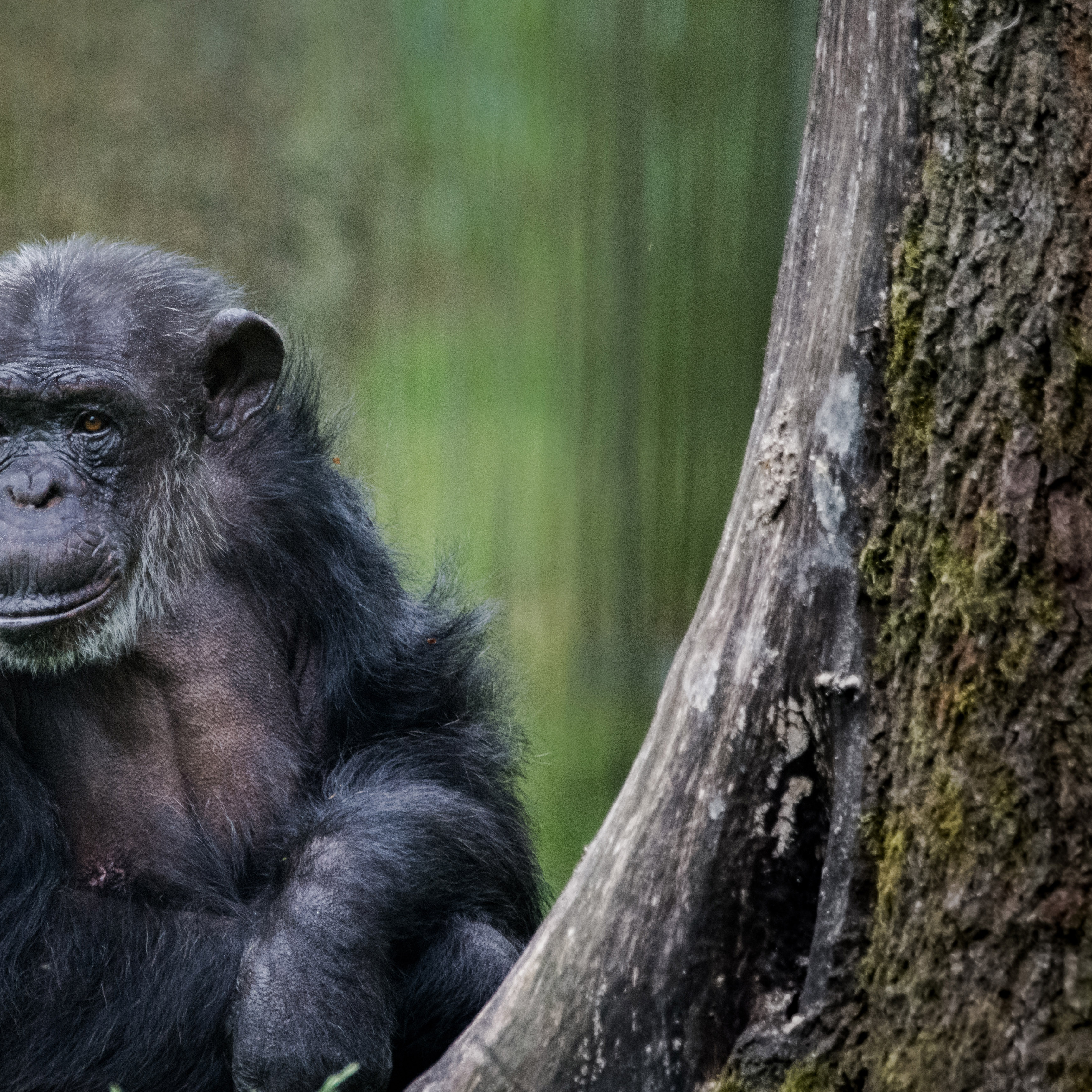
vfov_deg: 1.3
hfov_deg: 1.3
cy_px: 620
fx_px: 47504
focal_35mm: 1331
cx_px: 255
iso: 3200
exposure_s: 1/160
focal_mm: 600
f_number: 6.3
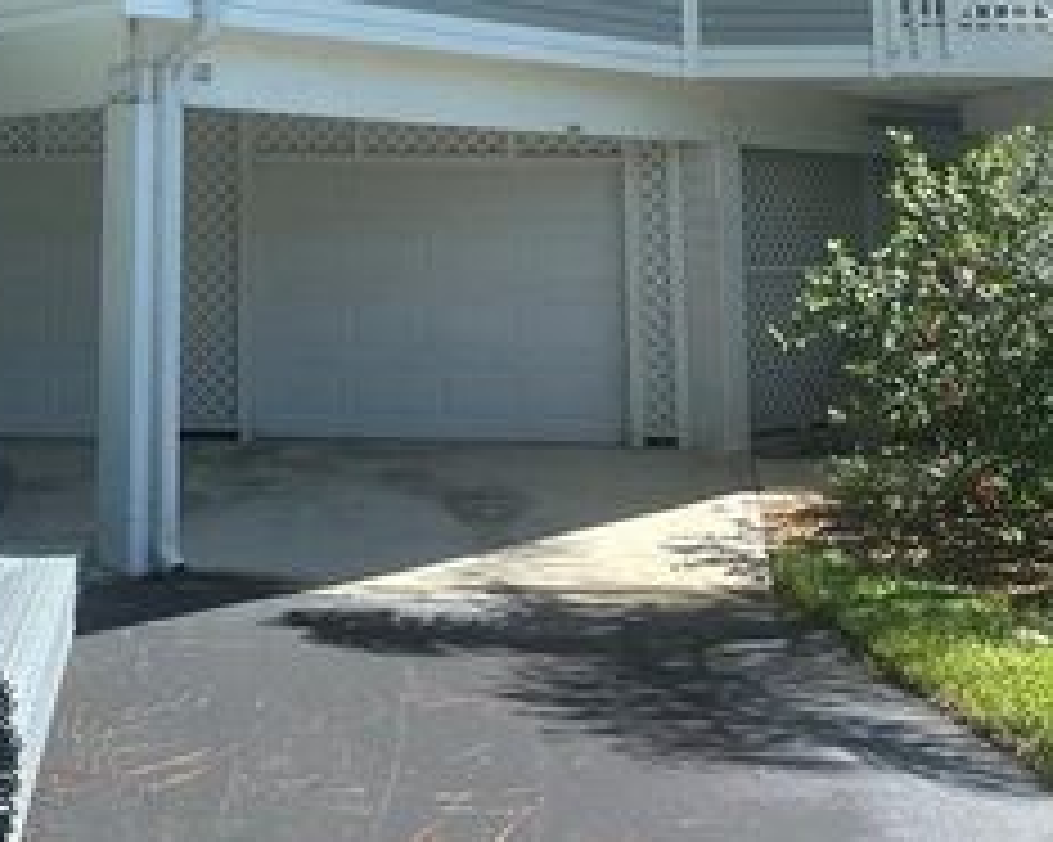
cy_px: 70
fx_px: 1558
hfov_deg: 36.0
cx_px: 194
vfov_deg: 28.9
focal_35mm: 50
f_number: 1.78
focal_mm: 6.86
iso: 80
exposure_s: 1/1779
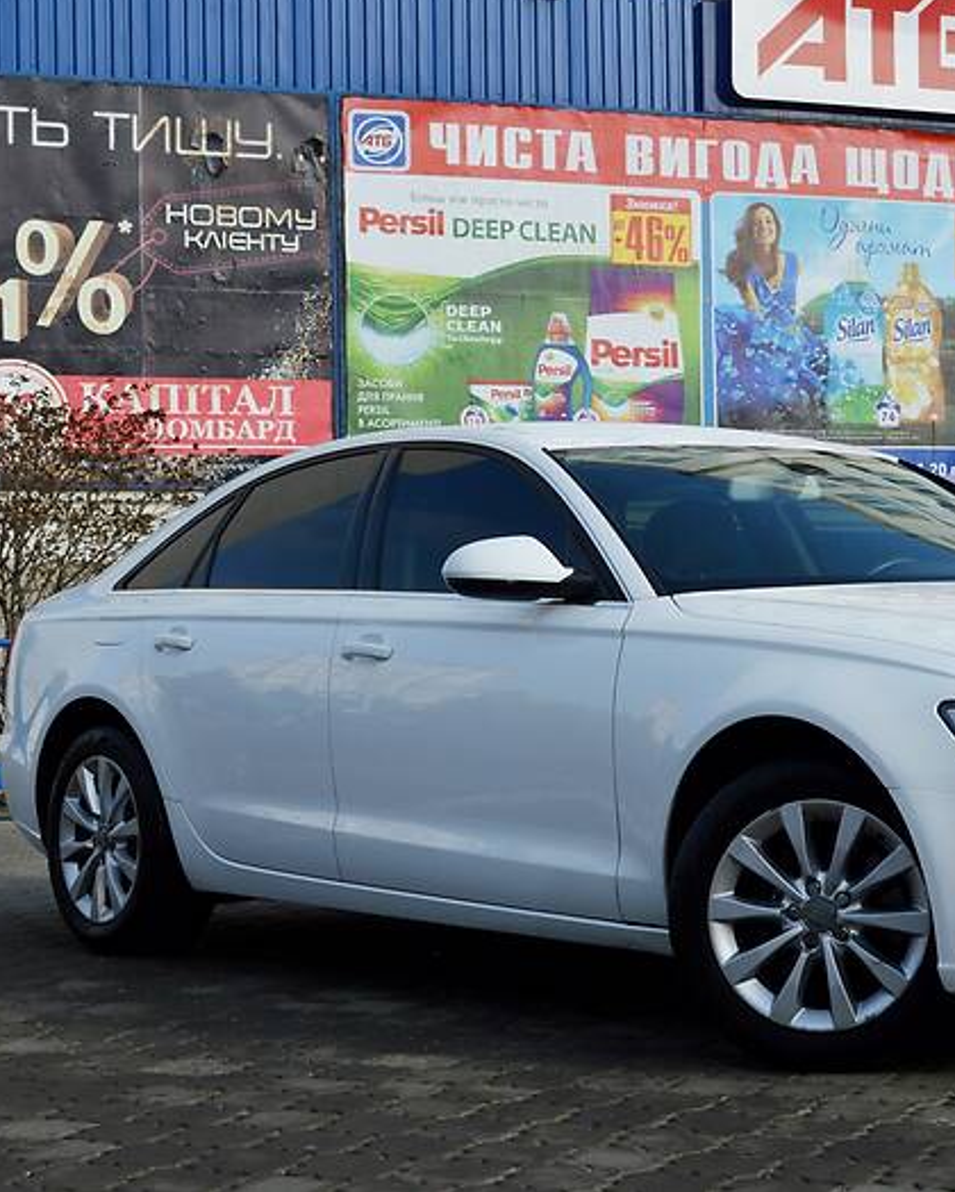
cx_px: 773
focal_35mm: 73
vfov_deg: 26.0
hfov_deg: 20.7
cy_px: 590
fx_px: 2576
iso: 100
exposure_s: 1/200
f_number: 7.1
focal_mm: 34
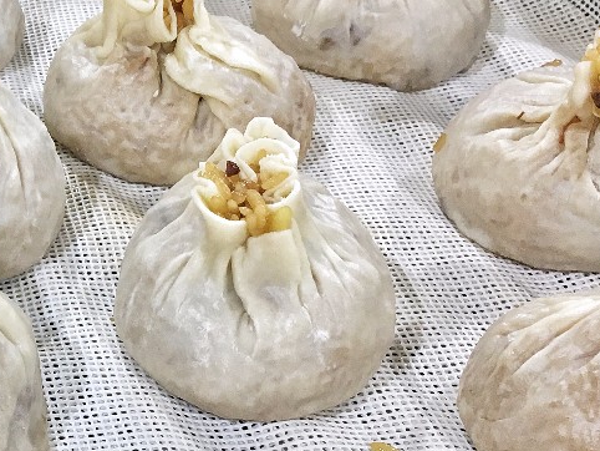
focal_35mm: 77
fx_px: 1335
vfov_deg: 19.1
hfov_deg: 23.7
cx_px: -59
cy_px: 258
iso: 100
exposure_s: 1/33
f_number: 2.2
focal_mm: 4.15
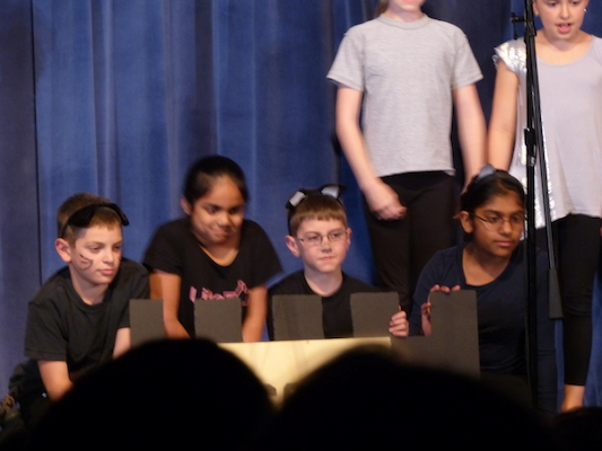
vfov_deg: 3.6
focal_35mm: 413
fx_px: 7184
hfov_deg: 4.8
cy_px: 226
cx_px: 301
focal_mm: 74.3
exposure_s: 1/8
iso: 400
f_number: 8
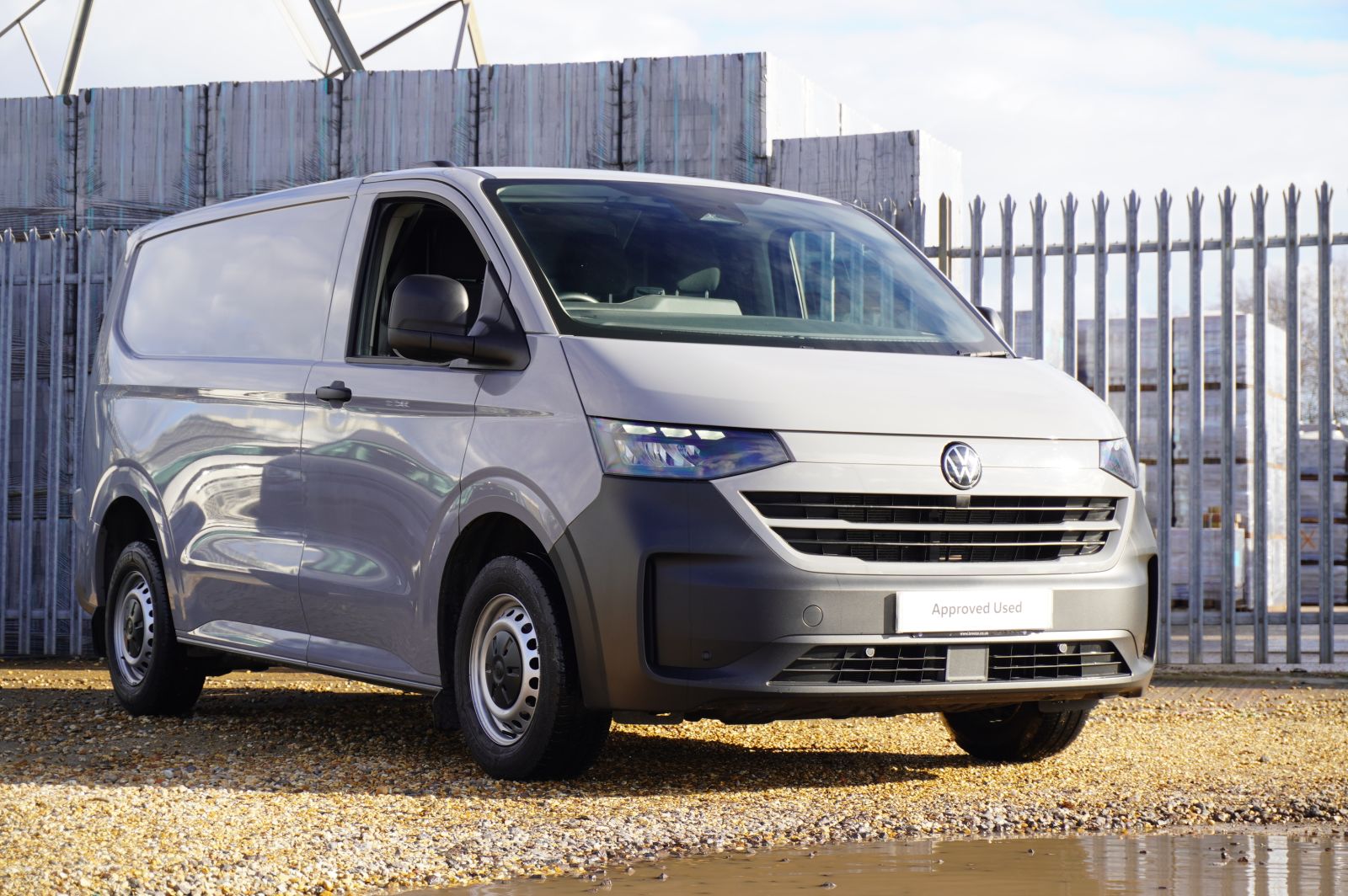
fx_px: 2806
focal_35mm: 75
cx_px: 674
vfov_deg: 18.2
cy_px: 448
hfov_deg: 27.0
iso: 100
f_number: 6.7
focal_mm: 50
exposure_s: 1/90
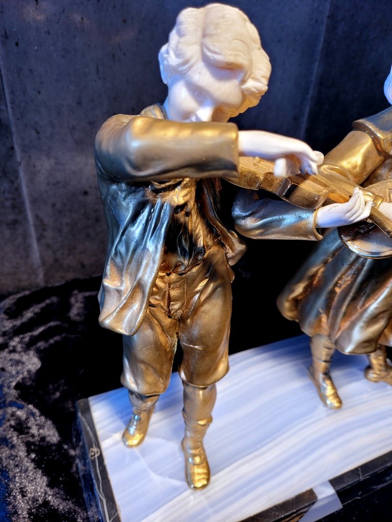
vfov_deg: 67.3
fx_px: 393
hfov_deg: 53.1
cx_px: 196
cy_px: 261
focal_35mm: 26
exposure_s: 1/100
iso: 100
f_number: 1.8
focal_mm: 5.4
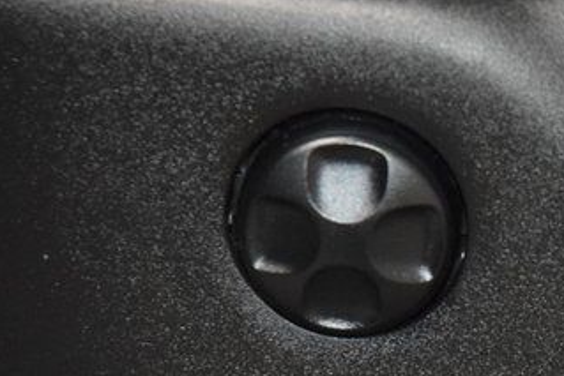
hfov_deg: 6.1
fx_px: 5282
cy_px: 373
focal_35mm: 337
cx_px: 674
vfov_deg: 4.1
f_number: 4.5
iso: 3200
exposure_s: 1/50
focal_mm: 70
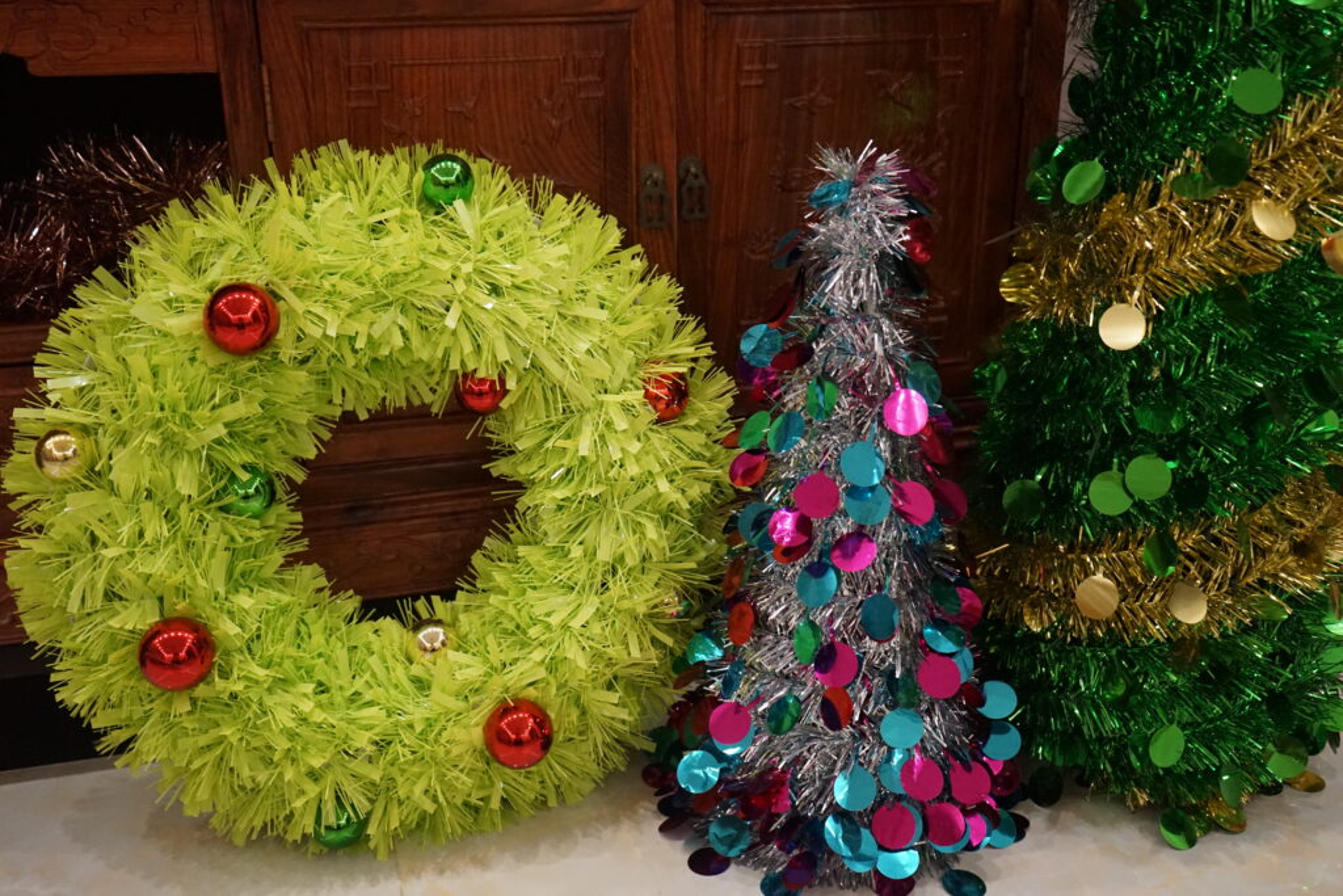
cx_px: 672
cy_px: 448
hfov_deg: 53.1
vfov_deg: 36.9
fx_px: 1343
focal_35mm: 36
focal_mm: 36
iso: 5000
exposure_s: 1/160
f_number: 4
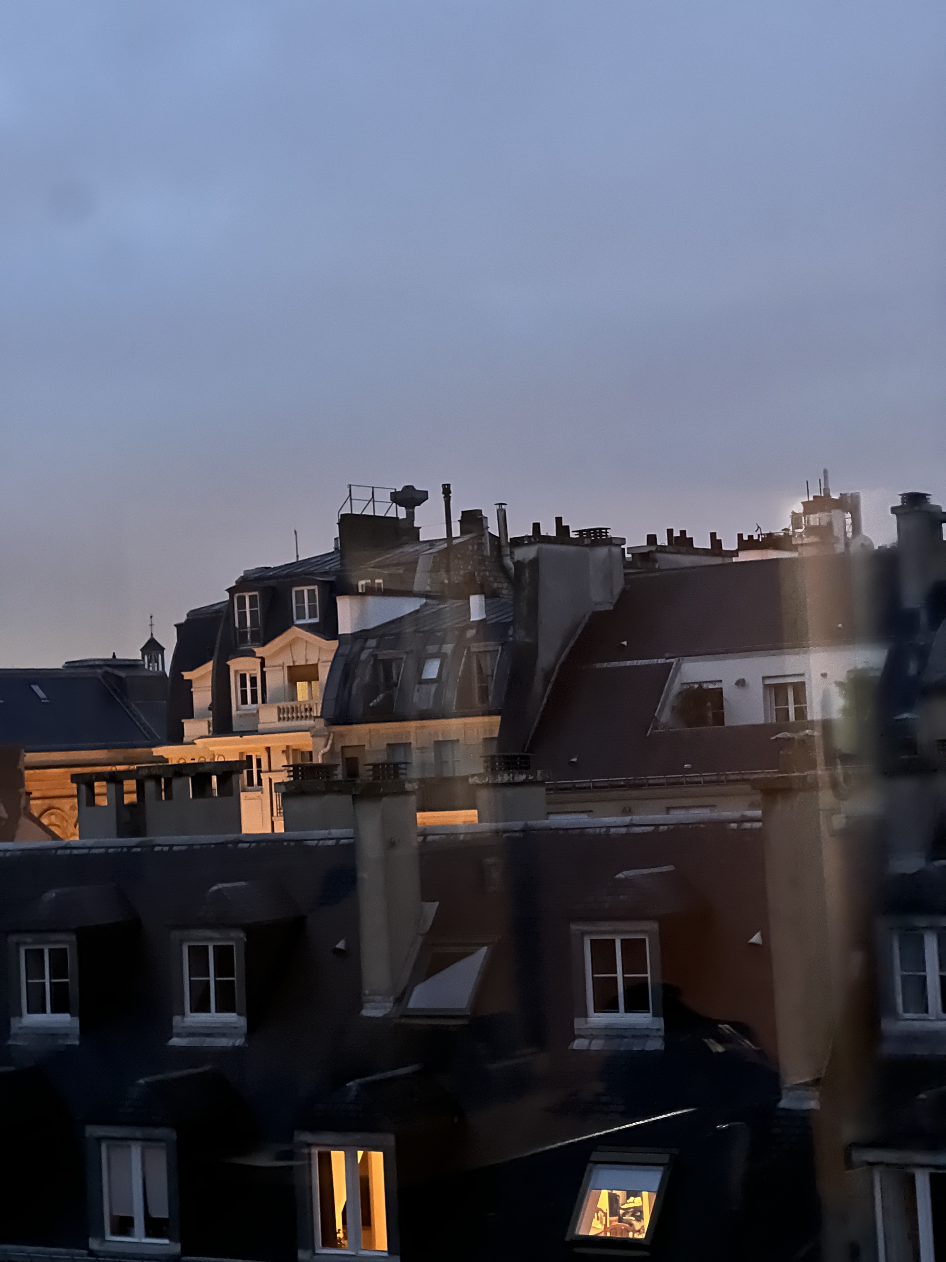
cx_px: 473
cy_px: 631
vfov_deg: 25.3
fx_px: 2806
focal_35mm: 77
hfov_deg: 19.1
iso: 1600
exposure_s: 1/8
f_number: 2.8
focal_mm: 9
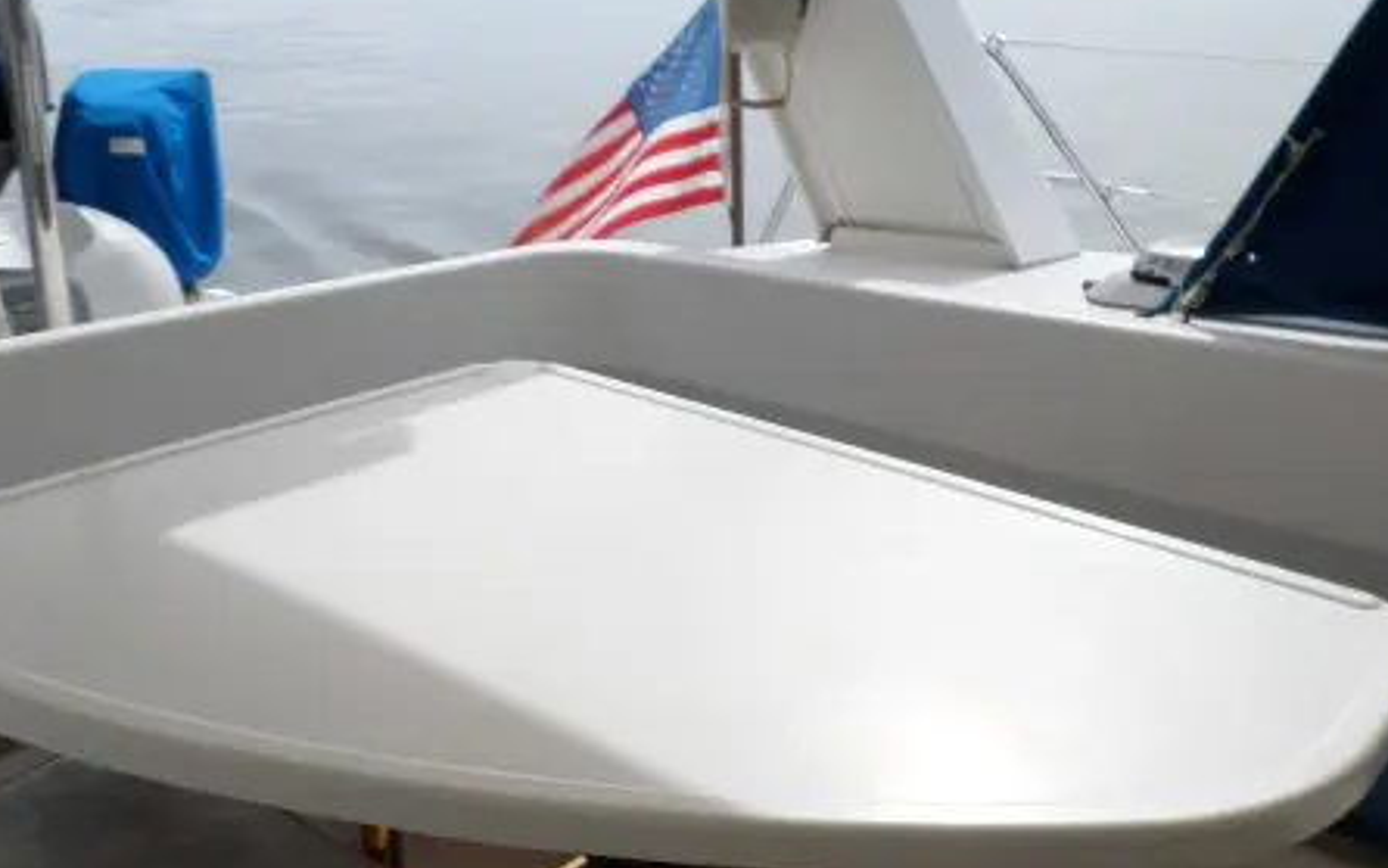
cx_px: 682
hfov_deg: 51.5
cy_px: 576
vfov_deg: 33.3
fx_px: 1438
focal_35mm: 38
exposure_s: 1/2000
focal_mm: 4.5
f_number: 2.5
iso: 80
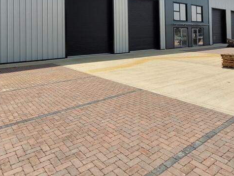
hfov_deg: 63.4
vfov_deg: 46.2
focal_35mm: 28
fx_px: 189
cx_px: 112
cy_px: 26
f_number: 2.2
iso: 40
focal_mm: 1.74
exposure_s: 1/1563
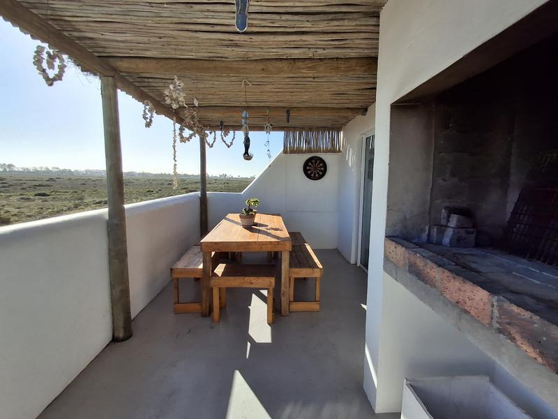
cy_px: 210
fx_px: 258
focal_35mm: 16
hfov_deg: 94.5
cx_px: 279
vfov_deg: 78.1
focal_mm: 1.64
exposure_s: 1/1567
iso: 40
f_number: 2.2
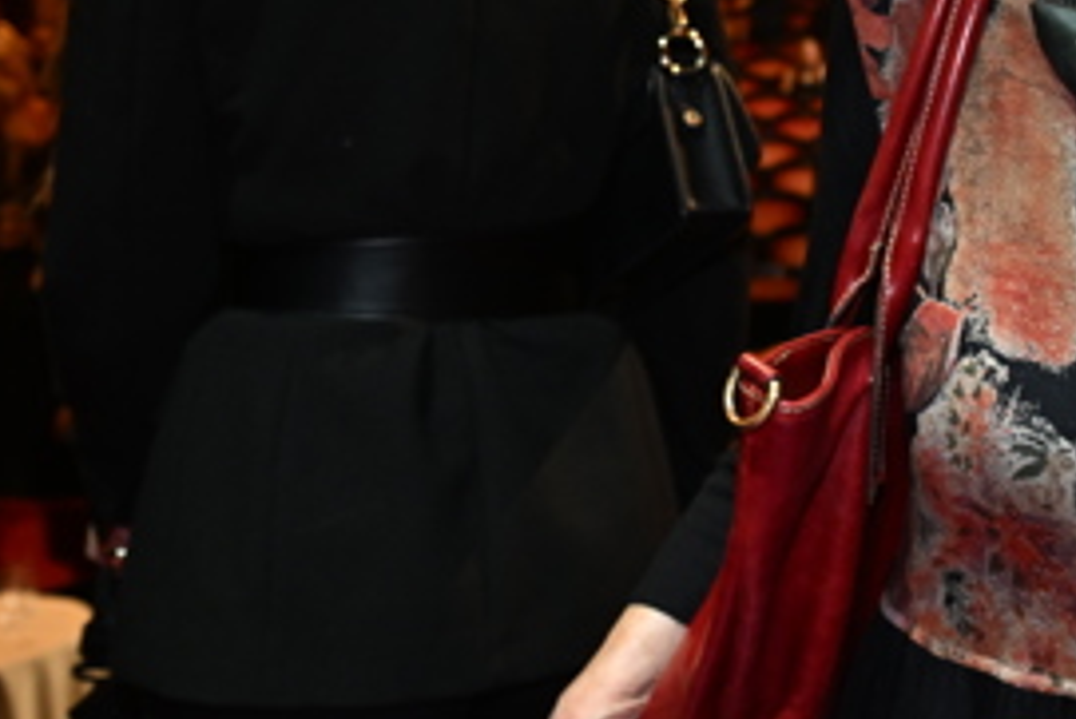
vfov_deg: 22.1
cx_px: 953
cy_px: 203
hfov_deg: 31.4
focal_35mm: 61
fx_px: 1824
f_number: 4.5
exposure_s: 1/125
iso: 2000
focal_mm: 24
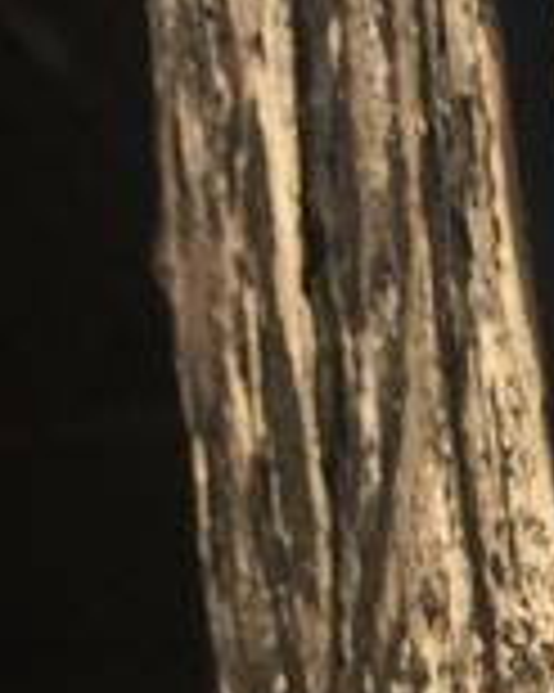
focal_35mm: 147
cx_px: 1311
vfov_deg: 12.1
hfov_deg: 9.4
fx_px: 3016
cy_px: 1251
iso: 32
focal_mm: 4.15
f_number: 2.2
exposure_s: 1/427
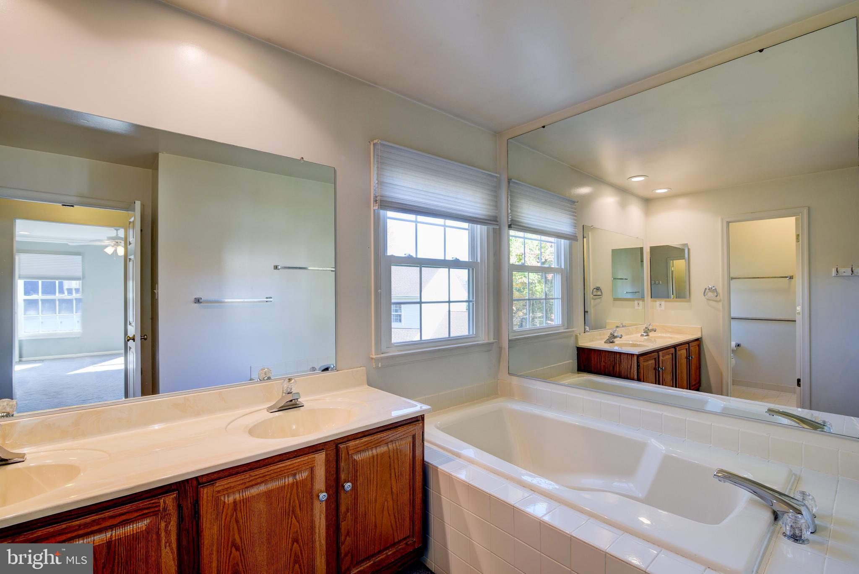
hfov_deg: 96.7
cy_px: 287
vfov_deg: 73.8
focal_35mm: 16
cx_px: 430
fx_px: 382
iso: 200
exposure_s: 1/10
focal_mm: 16
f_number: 5.6
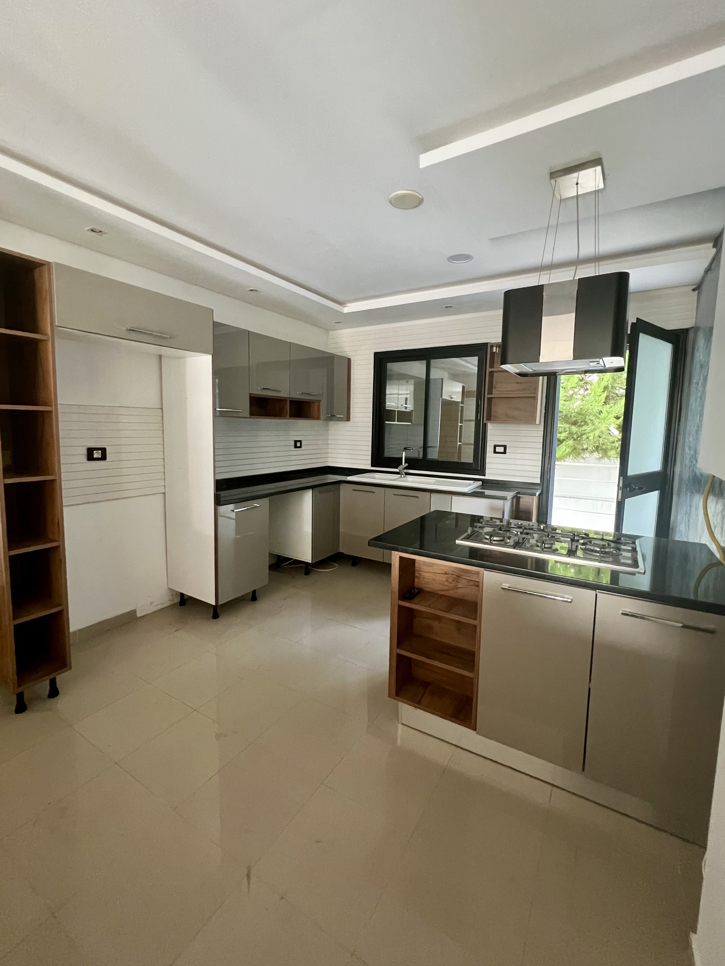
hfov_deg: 85.7
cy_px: 471
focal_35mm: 14
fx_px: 391
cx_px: 352
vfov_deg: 102.0
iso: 500
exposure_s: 1/60
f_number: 1.8
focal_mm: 1.57
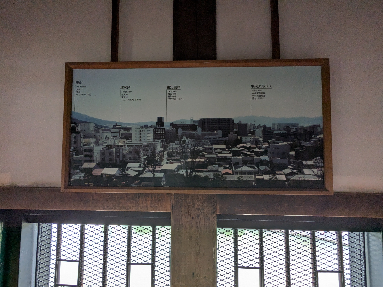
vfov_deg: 78.1
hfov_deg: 94.5
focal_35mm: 16
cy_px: 144
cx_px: 192
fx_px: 177
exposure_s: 1/40
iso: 77
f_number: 2.2
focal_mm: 2.35
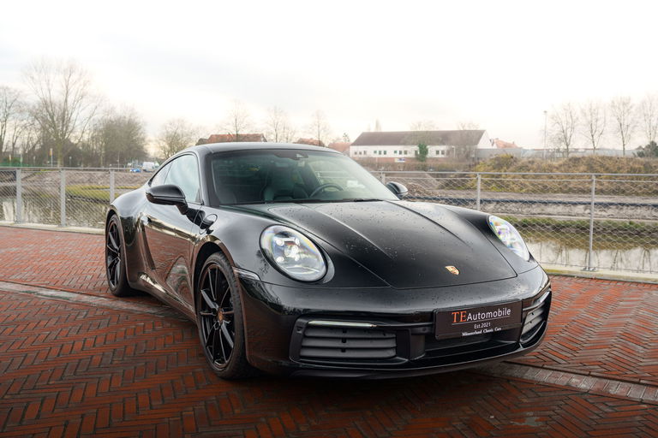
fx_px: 640
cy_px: 219
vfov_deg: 37.9
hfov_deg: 54.4
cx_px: 329
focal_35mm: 35
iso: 400
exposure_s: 1/60
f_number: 7.1
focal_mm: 35
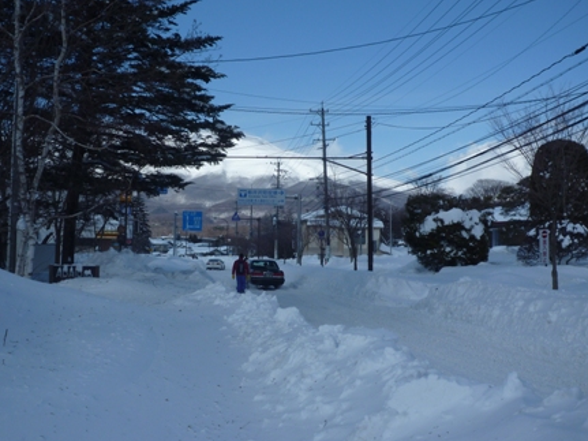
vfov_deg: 29.7
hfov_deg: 38.9
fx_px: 832
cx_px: 262
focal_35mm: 49
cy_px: 210
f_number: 5
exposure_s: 1/800
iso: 80
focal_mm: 7.8
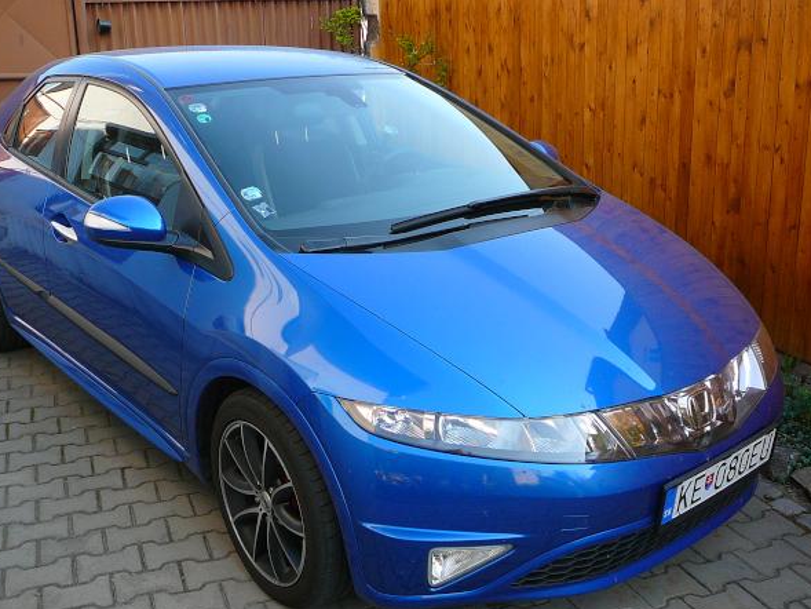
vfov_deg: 37.7
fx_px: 890
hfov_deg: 48.9
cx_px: 376
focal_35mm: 38
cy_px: 307
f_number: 2.8
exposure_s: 1/250
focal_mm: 5.2
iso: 80
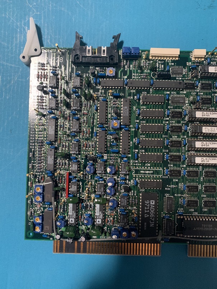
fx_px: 217
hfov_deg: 53.1
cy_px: 144
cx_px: 108
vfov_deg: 67.3
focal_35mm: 26
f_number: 1.8
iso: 320
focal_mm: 4.25
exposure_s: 1/60
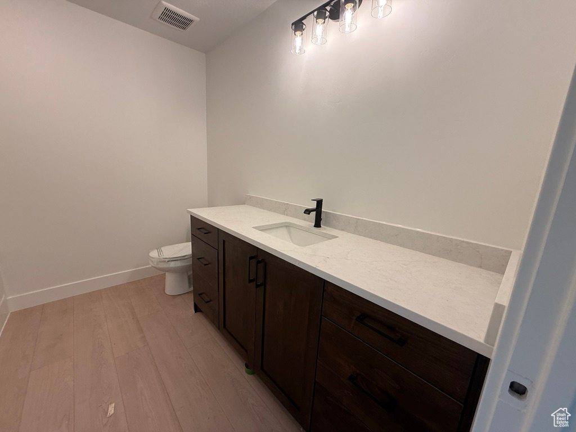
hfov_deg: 102.1
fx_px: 233
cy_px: 216
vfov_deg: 85.7
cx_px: 288
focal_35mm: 14
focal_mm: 2.22
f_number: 2.2
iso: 100
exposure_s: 1/99
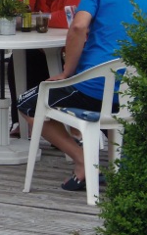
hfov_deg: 7.3
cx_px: -65
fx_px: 1141
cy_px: 64
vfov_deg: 11.7
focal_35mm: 178
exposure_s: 1/40
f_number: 4
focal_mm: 11.7
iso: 100
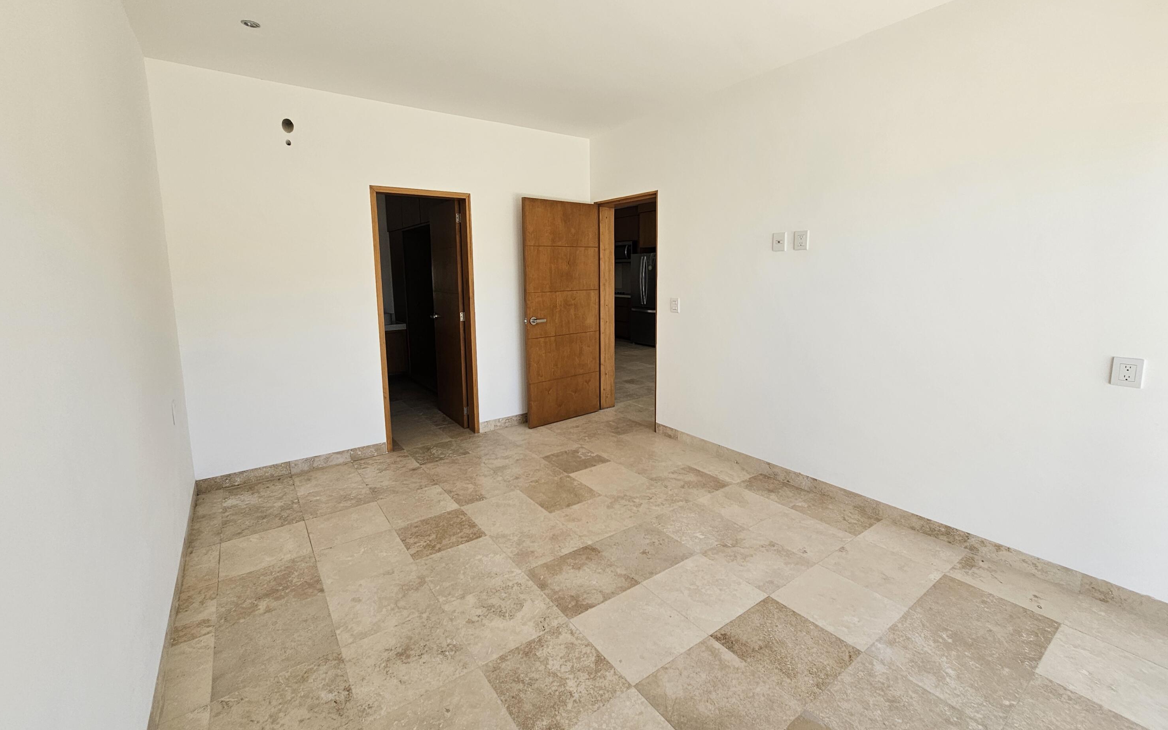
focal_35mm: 14
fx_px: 446
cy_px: 327
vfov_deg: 78.4
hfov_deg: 105.3
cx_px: 583
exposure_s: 1/325
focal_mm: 2.2
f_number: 2.2
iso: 50
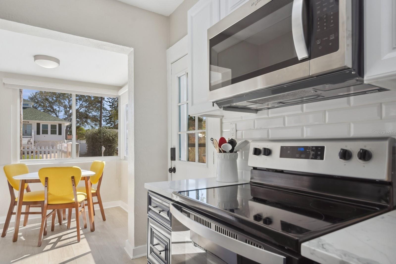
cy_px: 132
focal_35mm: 21
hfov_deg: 81.2
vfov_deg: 59.5
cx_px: 198
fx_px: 231
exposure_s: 1/125
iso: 200
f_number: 8
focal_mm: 14
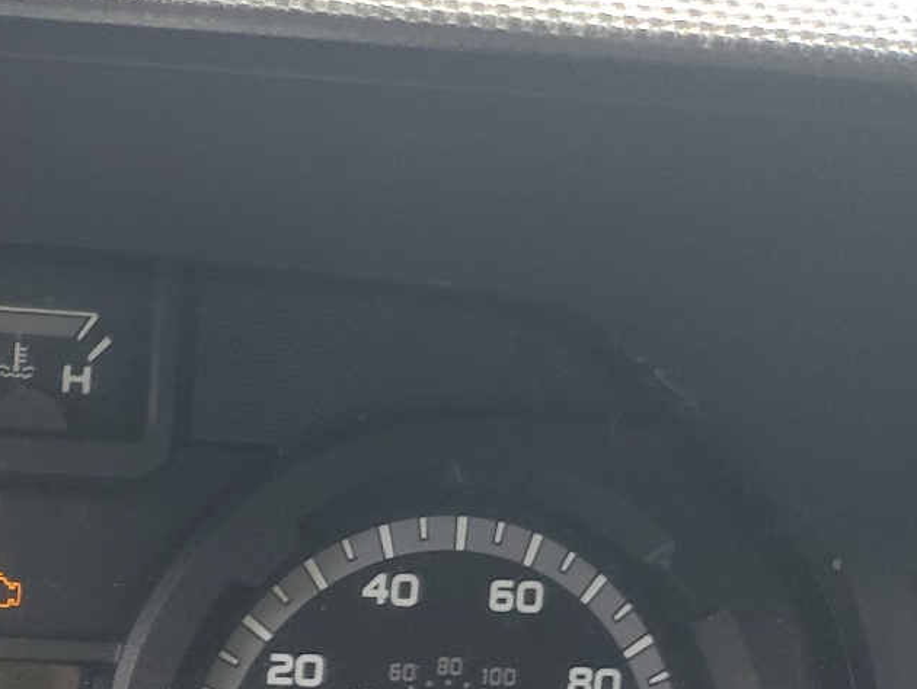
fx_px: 1749
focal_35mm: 66
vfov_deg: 21.0
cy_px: 785
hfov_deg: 25.9
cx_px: -213
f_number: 1.5
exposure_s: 1/120
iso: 69
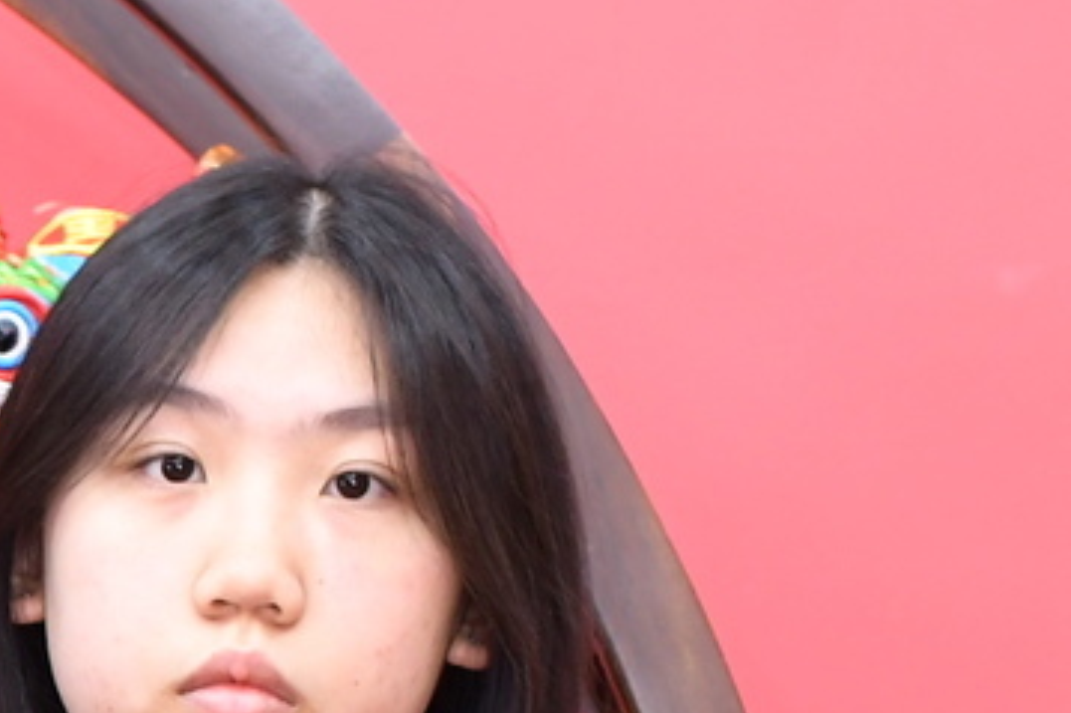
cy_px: 1572
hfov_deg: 8.3
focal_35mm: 234
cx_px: -1268
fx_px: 6958
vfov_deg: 5.7
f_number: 4.5
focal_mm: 35
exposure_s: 1/200
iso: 1000
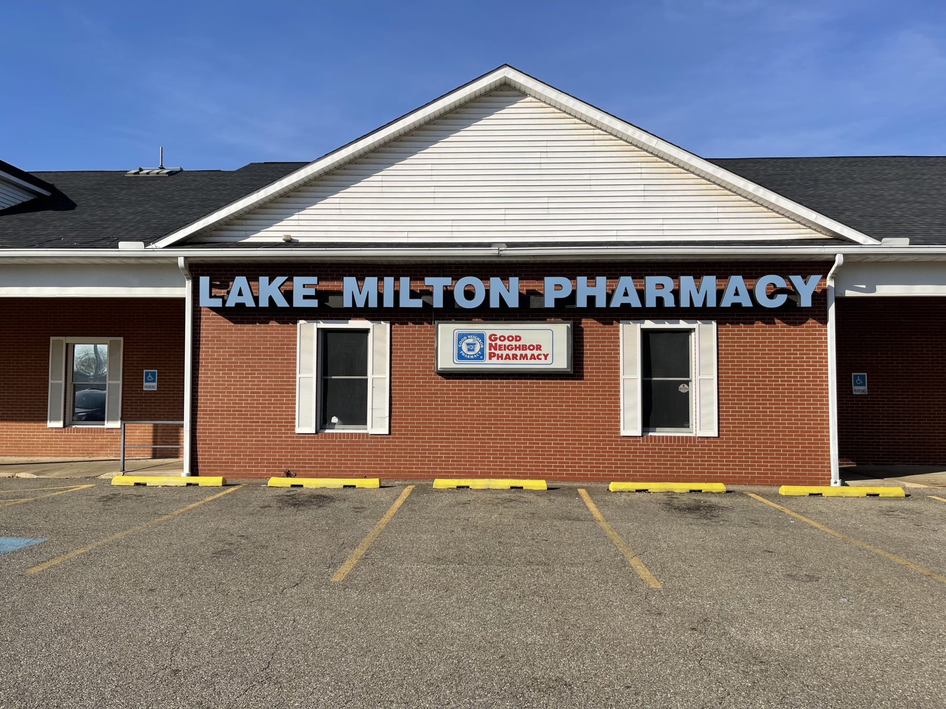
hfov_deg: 67.3
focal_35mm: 26
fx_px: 711
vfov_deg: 53.1
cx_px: 473
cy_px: 354
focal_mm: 5.1
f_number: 1.6
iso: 32
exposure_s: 1/4717
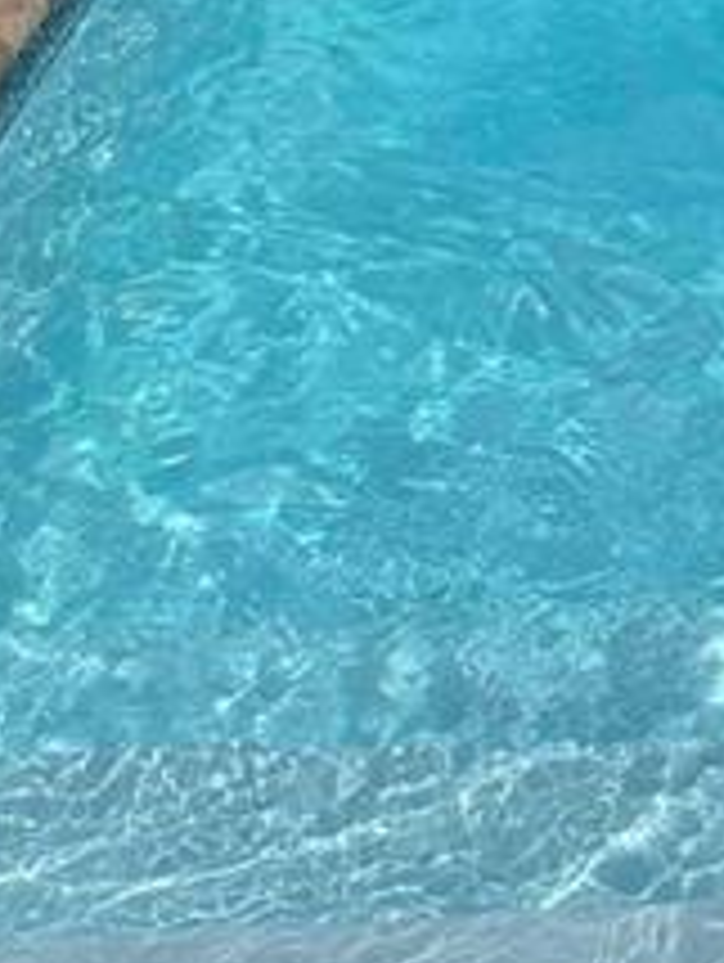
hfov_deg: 16.1
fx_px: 2394
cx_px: 985
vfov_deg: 19.7
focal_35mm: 86
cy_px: -482
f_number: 1.78
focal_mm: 6.86
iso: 80
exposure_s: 1/7576
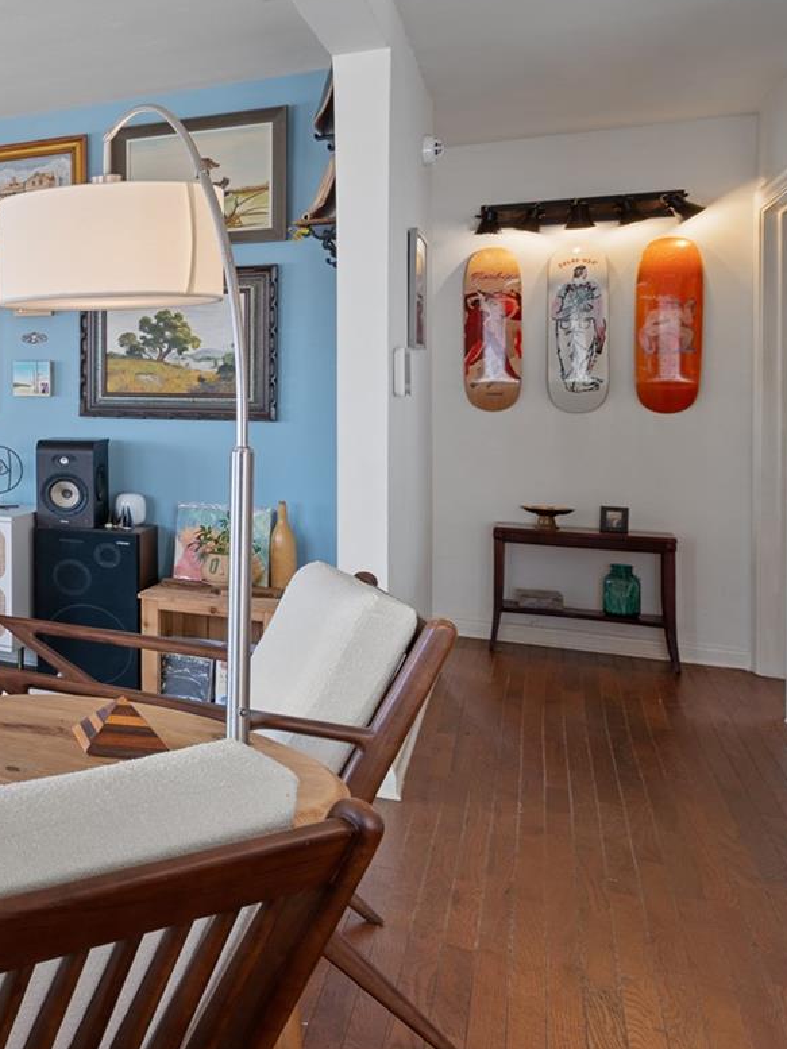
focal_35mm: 38
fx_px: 1152
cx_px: -491
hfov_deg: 24.9
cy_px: 384
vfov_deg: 48.4
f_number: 9
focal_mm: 15
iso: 100
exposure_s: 1/3
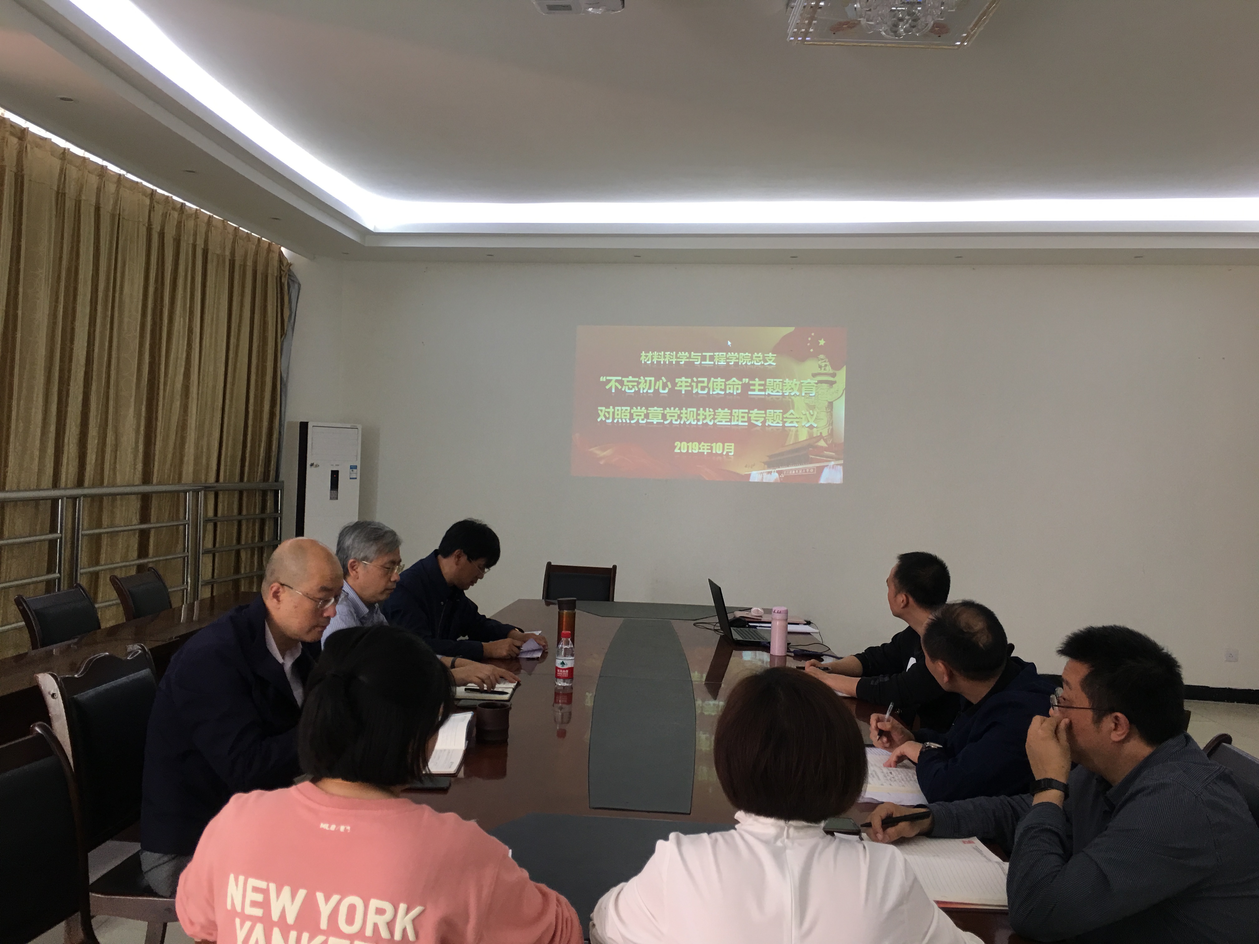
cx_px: 630
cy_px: 472
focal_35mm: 29
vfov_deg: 48.2
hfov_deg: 61.7
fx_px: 1055
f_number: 2.2
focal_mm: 4.15
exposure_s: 1/33
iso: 40
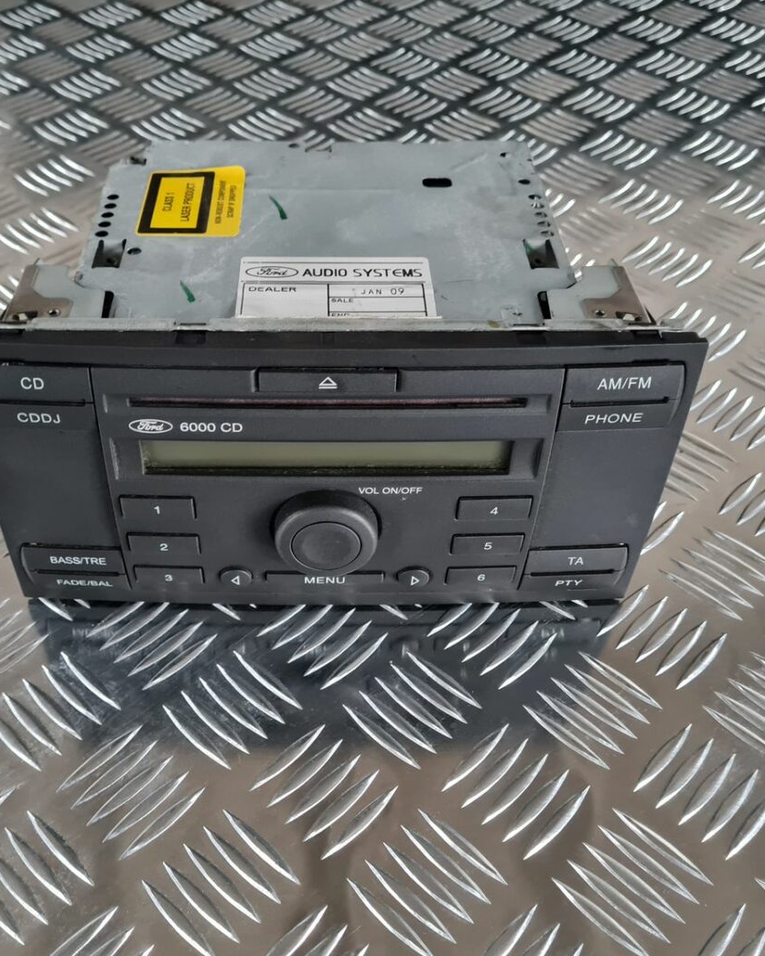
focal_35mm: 34
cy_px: 478
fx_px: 962
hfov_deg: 43.1
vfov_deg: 52.8
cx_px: 293
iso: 640
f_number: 1.8
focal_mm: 5.4
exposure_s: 1/25
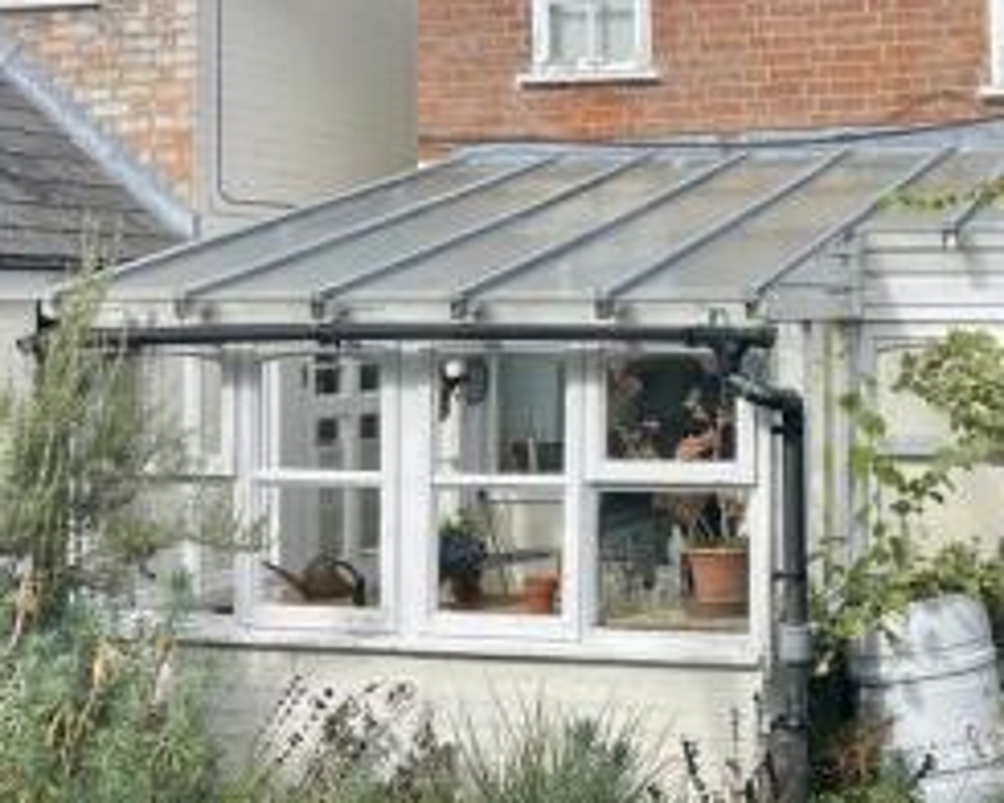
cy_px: 285
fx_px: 1723
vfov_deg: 26.1
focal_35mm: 58
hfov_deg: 31.1
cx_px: 891
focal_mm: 5.1
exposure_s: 1/2083
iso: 32
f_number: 1.6
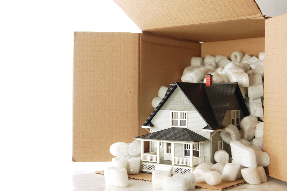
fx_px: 502
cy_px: 96
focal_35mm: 63
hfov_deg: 31.9
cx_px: 144
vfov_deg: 21.5
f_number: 8
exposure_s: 1/13
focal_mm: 42
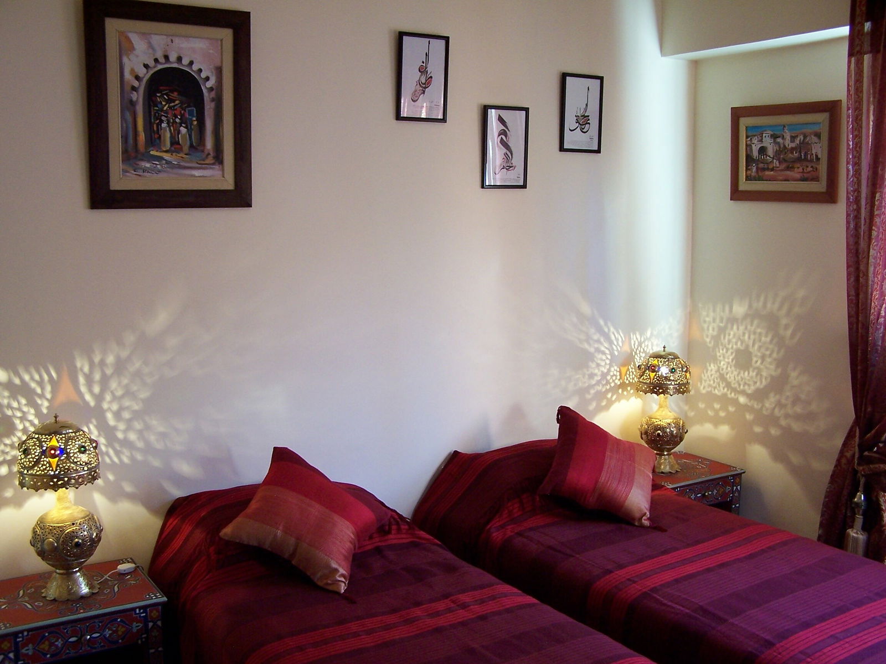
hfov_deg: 49.0
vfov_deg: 37.7
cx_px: 443
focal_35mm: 38
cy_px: 332
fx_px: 973
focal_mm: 6.3
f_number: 2.8
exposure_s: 1/15
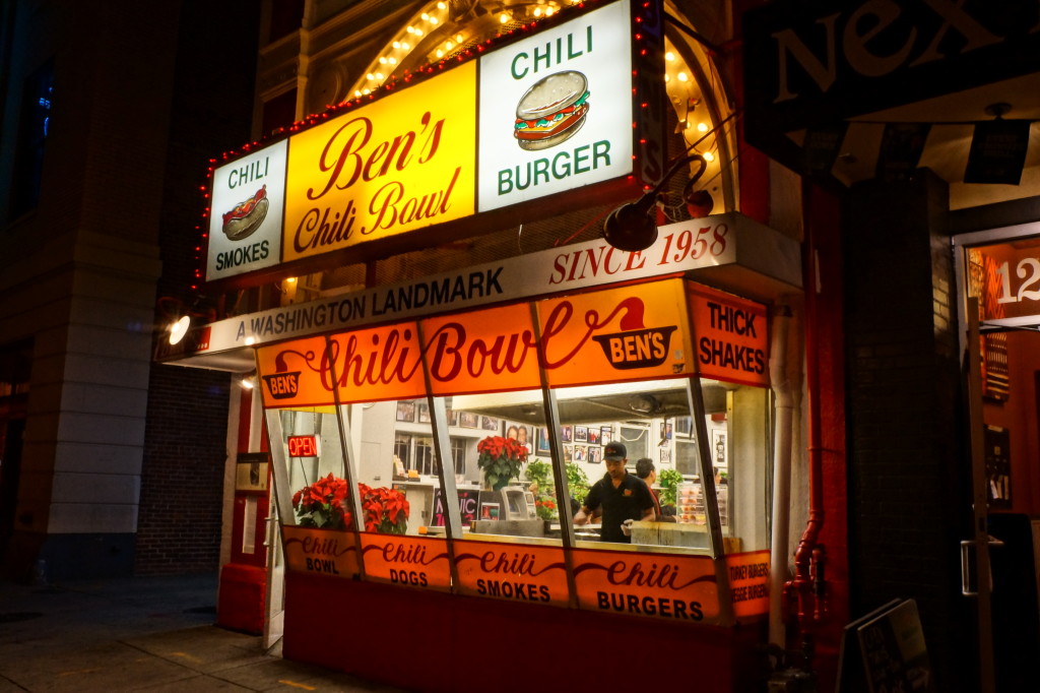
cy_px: 346
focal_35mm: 30
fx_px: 866
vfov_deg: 43.6
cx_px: 520
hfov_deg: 61.9
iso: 1600
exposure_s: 1/5
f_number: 22
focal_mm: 20
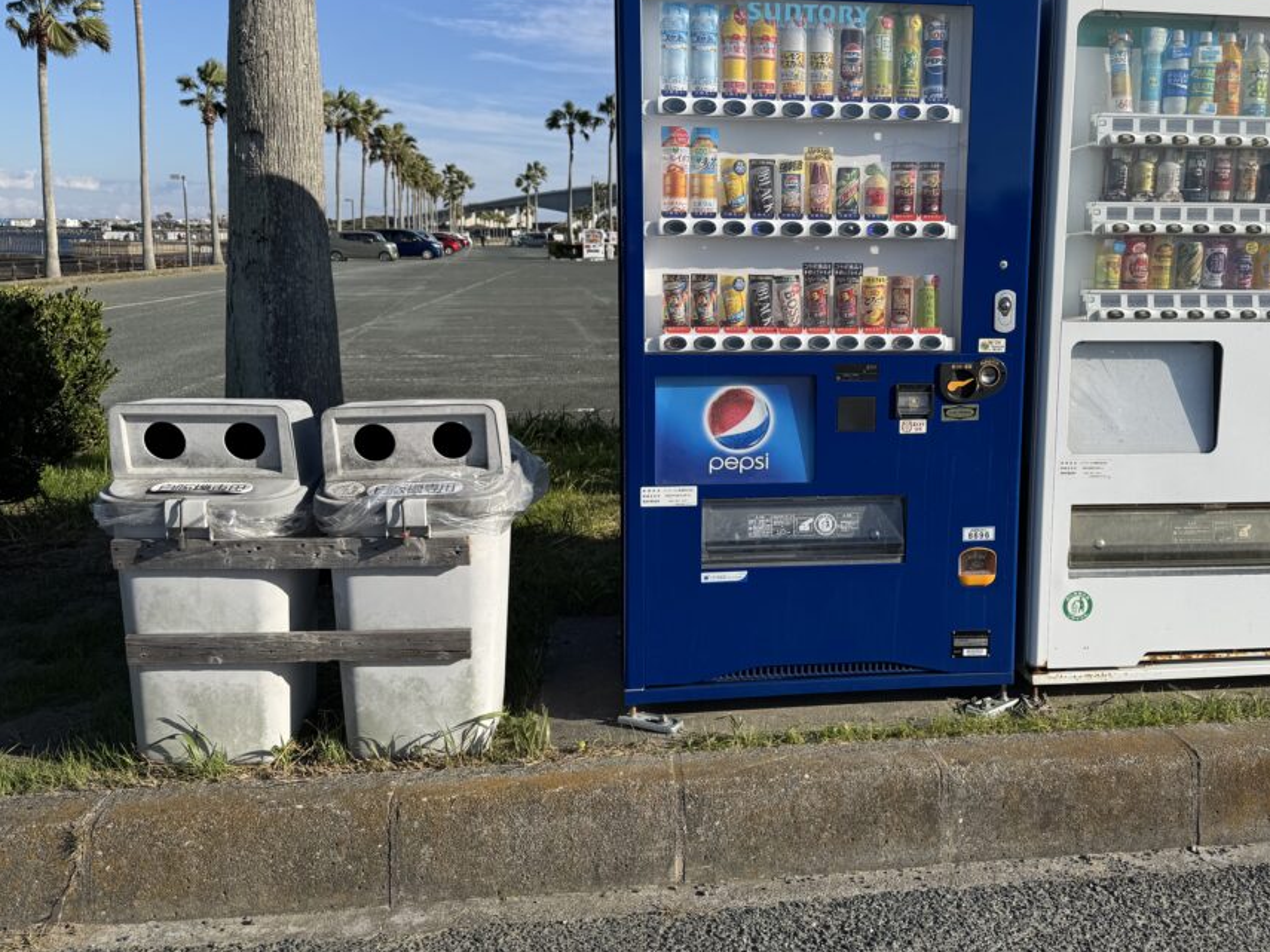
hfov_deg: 56.1
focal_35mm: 32
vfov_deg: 44.0
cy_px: 402
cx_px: 796
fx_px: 1174
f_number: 1.78
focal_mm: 6.76
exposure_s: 1/4950
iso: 80
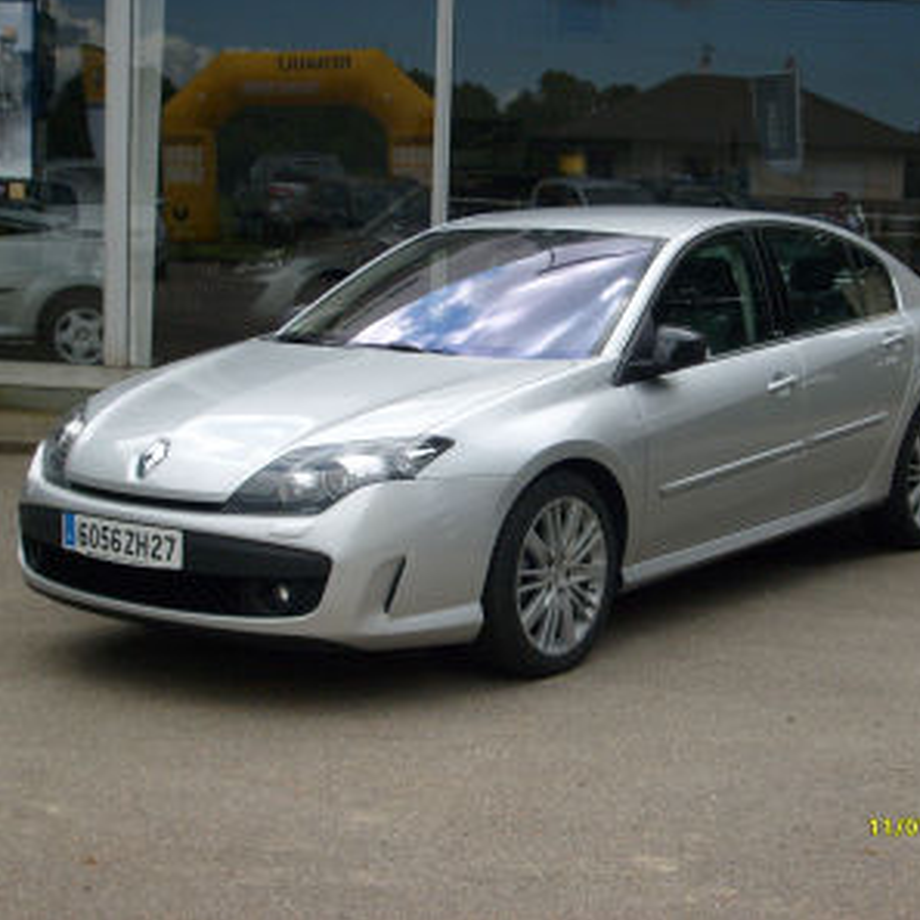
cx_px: 567
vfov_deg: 27.7
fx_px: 1864
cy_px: 458
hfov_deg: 27.6
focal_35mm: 62
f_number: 8.4
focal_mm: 8.7
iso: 80
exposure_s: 1/180
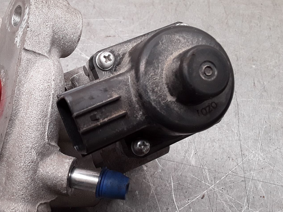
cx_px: 79
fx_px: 368
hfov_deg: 41.1
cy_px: 116
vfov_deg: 32.2
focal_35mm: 45
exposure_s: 1/50
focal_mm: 2.91
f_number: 1.9
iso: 50
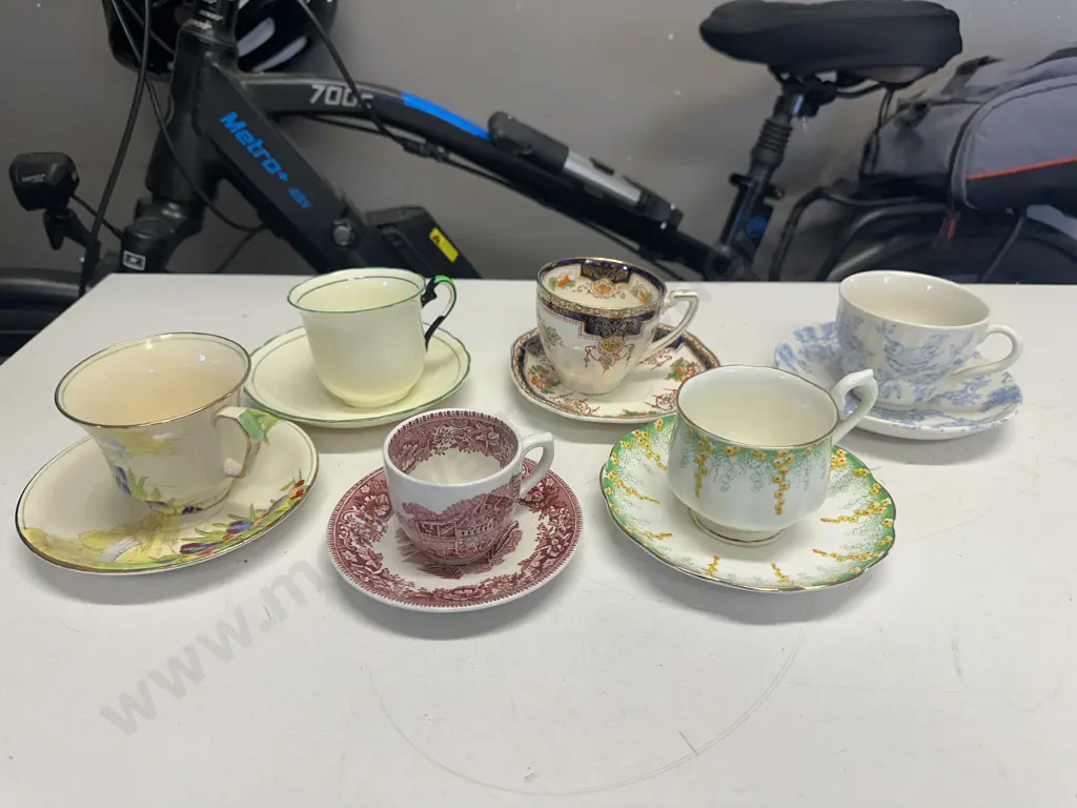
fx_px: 747
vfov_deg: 56.8
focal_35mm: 24
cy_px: 404
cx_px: 538
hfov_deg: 71.6
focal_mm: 6.86
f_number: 1.78
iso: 80
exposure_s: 1/100
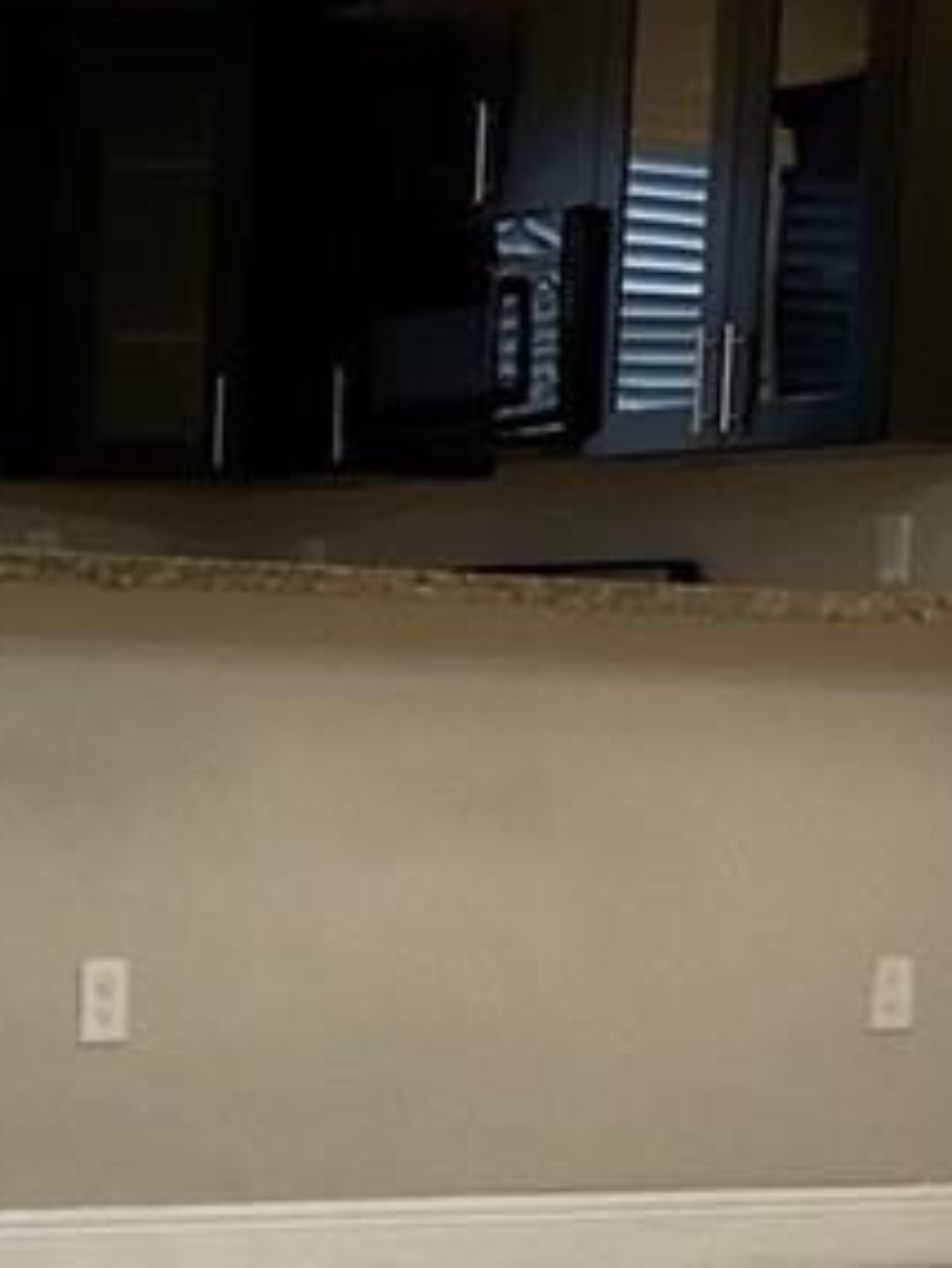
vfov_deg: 15.9
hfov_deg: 12.0
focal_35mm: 122
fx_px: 4470
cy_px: 1232
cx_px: -22
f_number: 1.8
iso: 160
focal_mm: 3
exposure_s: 1/60
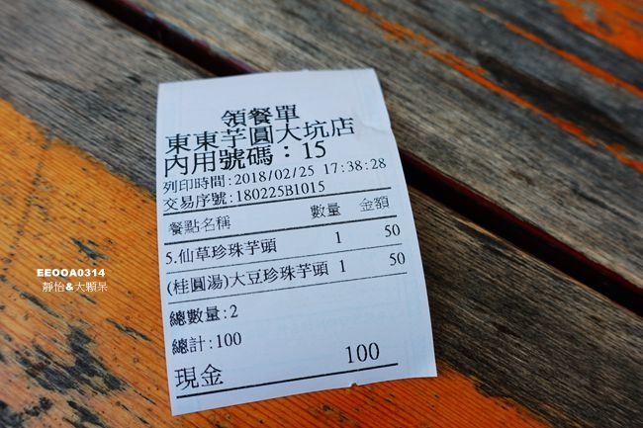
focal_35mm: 29
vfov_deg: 44.9
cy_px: 214
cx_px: 322
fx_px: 518
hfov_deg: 63.7
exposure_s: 1/50
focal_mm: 10.81
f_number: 2.8
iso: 125
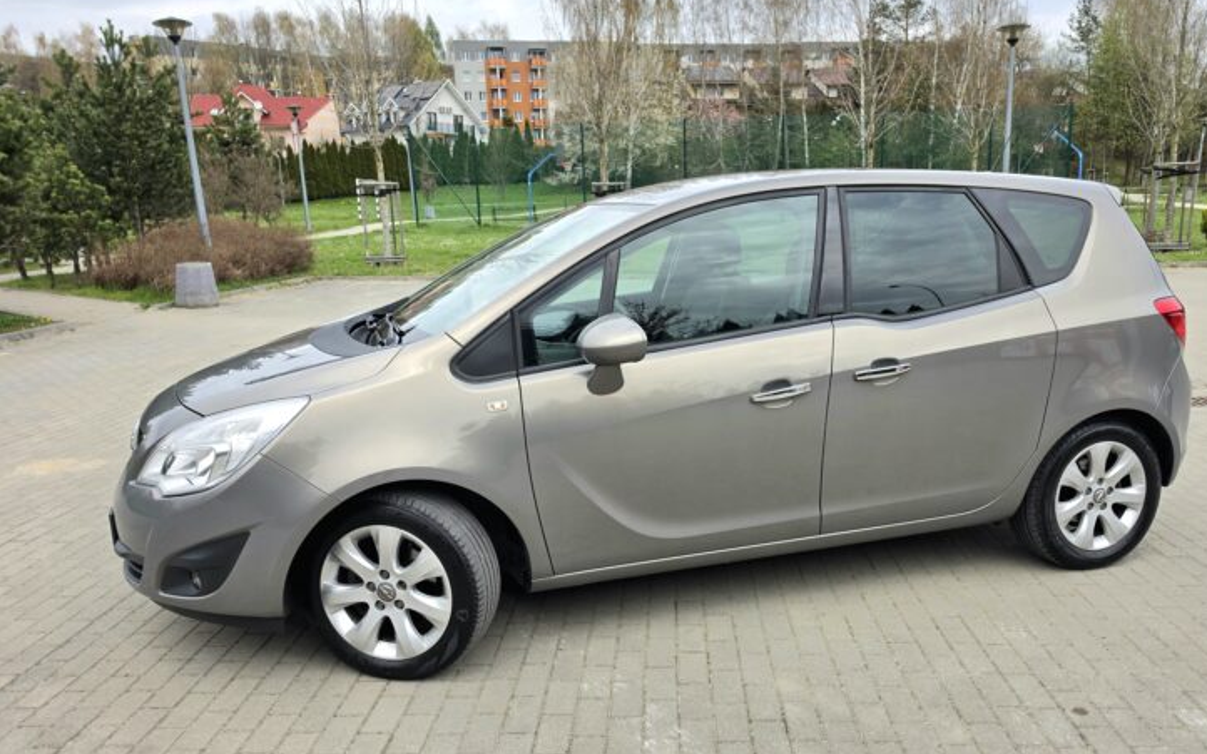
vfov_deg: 46.0
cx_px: 640
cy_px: 403
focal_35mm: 27
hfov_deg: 68.3
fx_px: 888
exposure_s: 1/5000
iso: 64
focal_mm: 6.5
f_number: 1.4
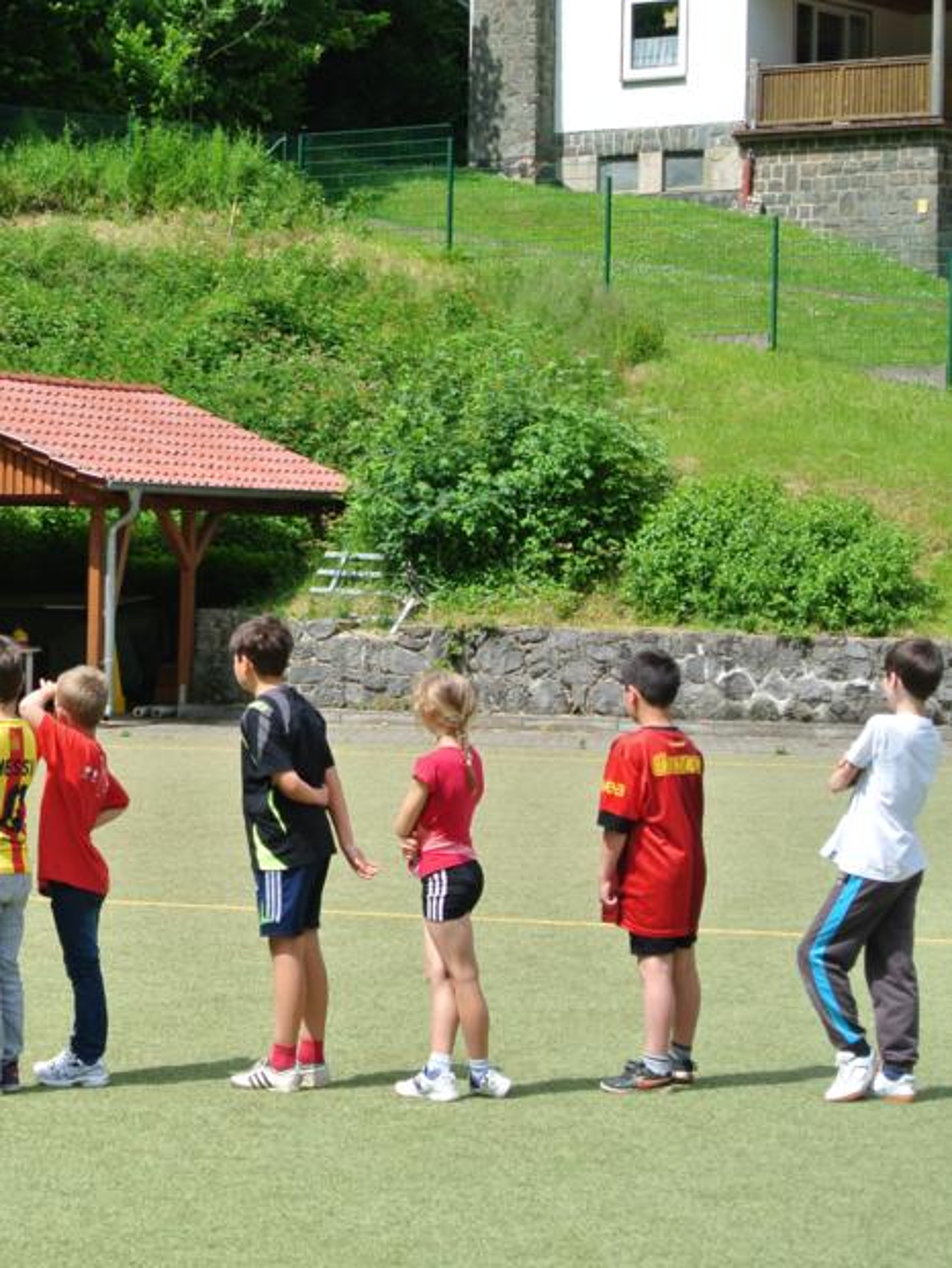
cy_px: 635
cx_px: 2
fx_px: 4289
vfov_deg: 16.8
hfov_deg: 12.5
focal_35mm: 117
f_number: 5.6
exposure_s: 1/400
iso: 100
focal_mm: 30
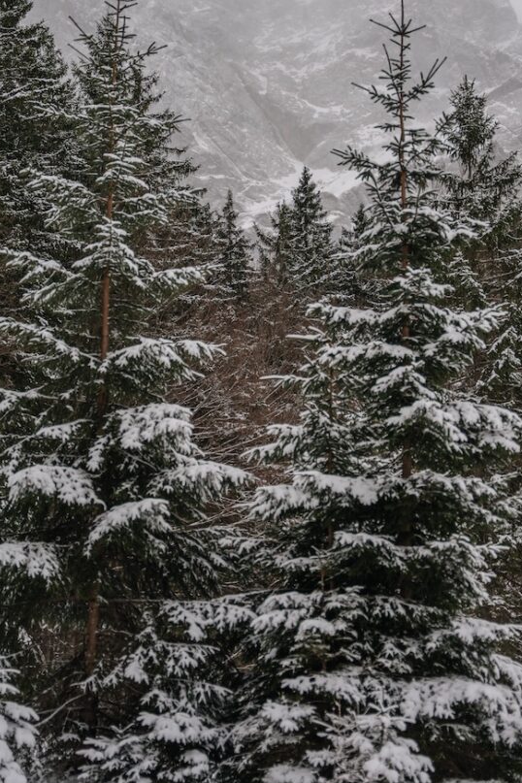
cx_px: 281
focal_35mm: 77
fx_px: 1684
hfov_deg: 17.6
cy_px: 259
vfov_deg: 26.0
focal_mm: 56.3
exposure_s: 1/800
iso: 100
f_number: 2.8
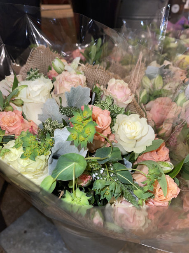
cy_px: 126
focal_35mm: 26
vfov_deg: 67.3
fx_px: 189
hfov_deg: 53.1
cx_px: 94
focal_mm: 5.1
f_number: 1.6
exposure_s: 1/19
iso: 32
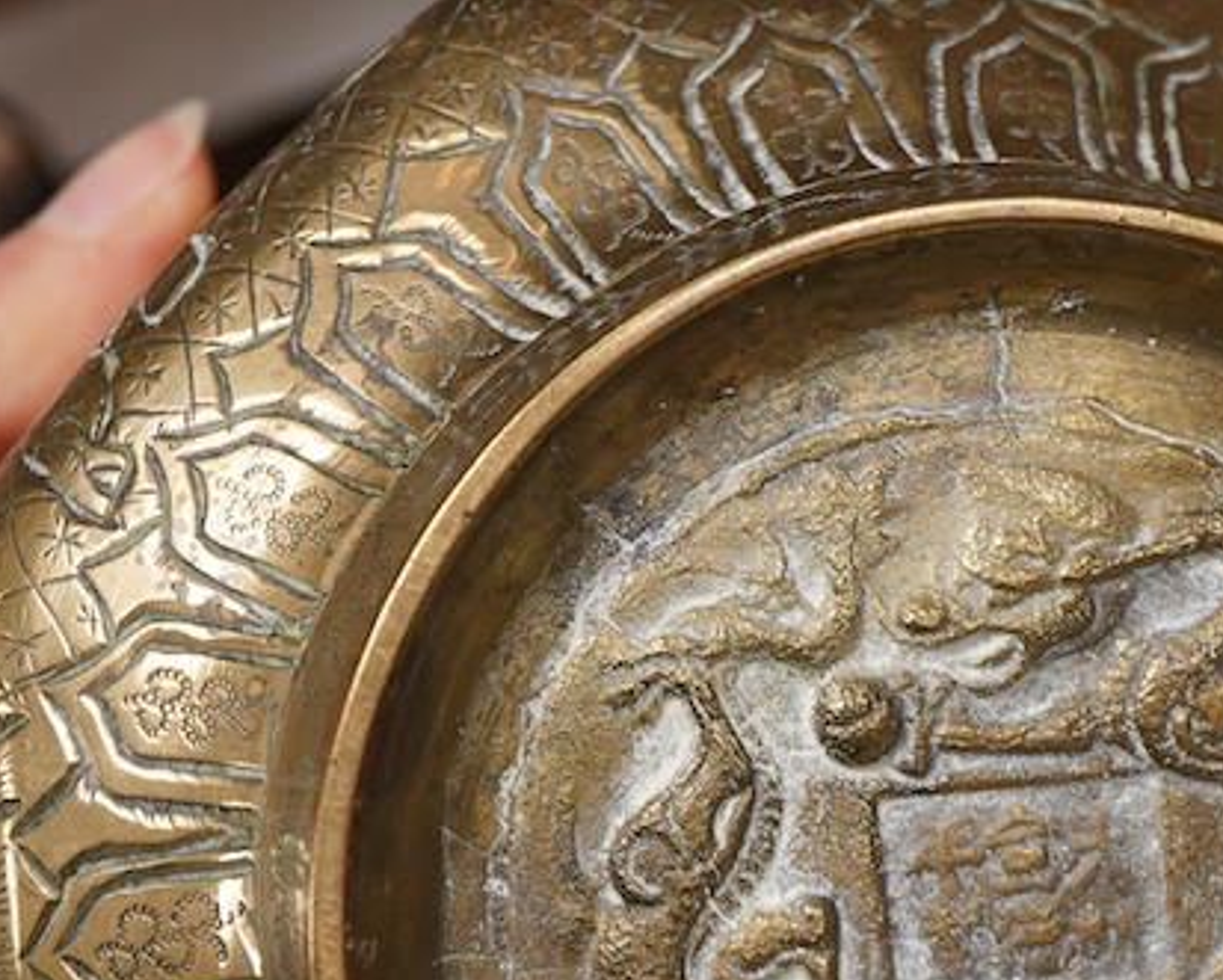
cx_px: 983
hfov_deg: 20.6
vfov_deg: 16.6
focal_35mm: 92
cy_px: 791
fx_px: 3332
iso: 1250
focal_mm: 30
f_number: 8
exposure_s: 1/125
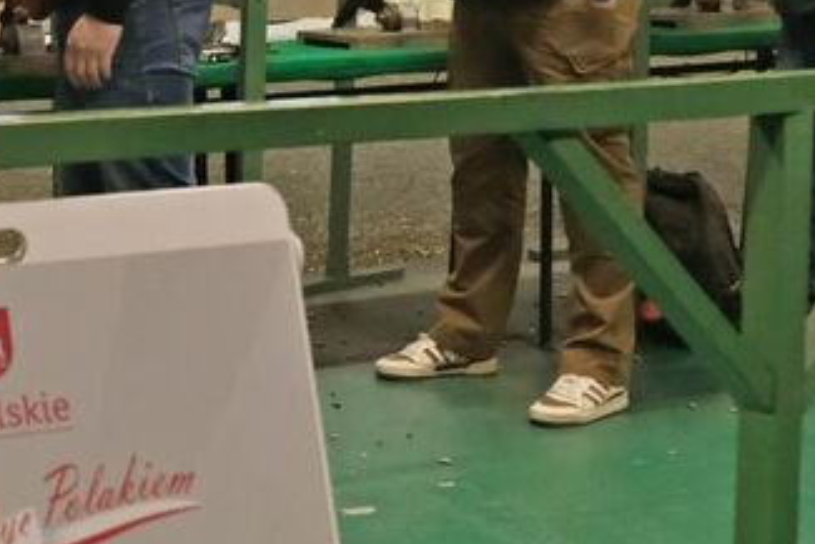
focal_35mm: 93
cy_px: 361
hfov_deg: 20.9
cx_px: -60
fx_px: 2106
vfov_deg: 14.7
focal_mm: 16
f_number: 2.8
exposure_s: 1/160
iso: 3200
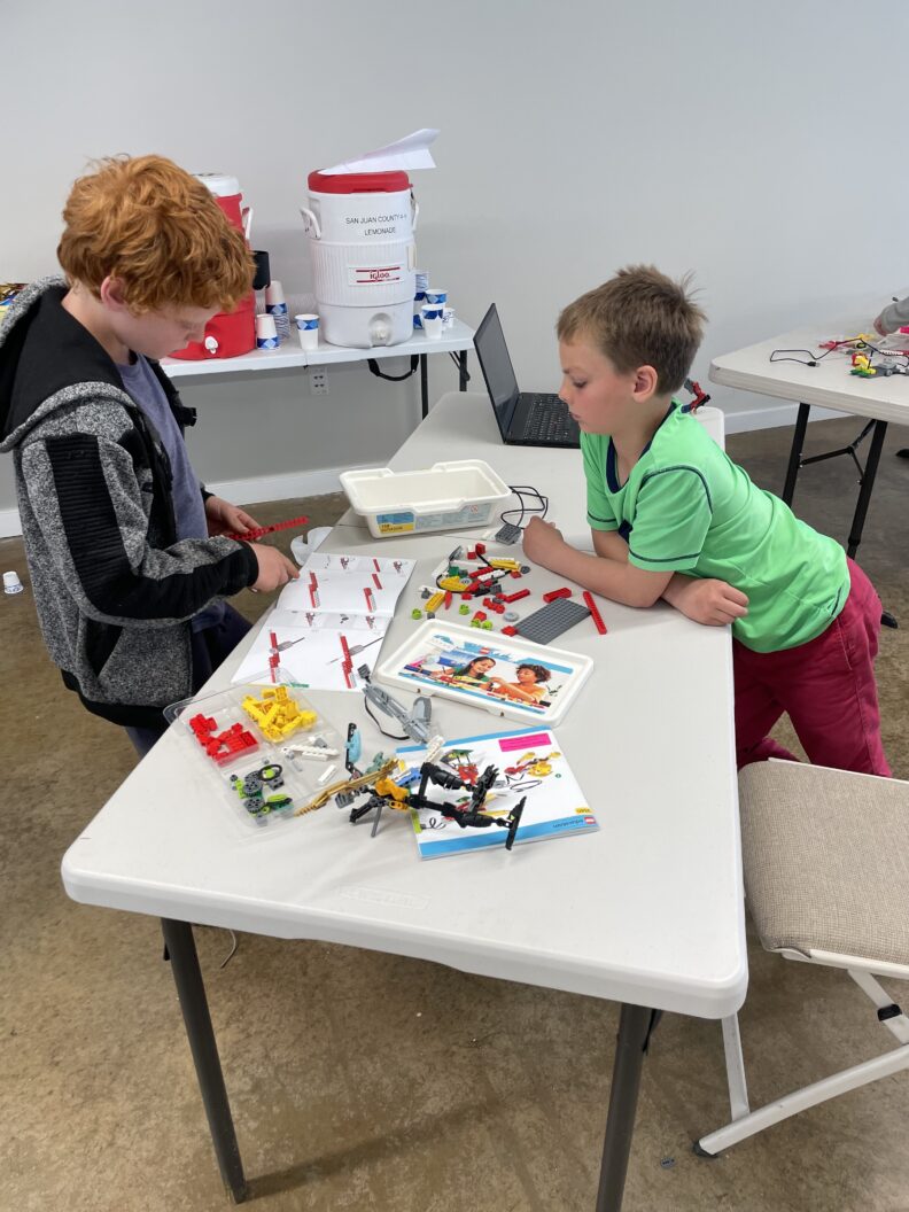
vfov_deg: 67.3
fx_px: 910
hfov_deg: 53.1
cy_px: 606
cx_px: 454
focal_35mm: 26
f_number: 1.6
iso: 80
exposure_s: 1/121
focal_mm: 4.2
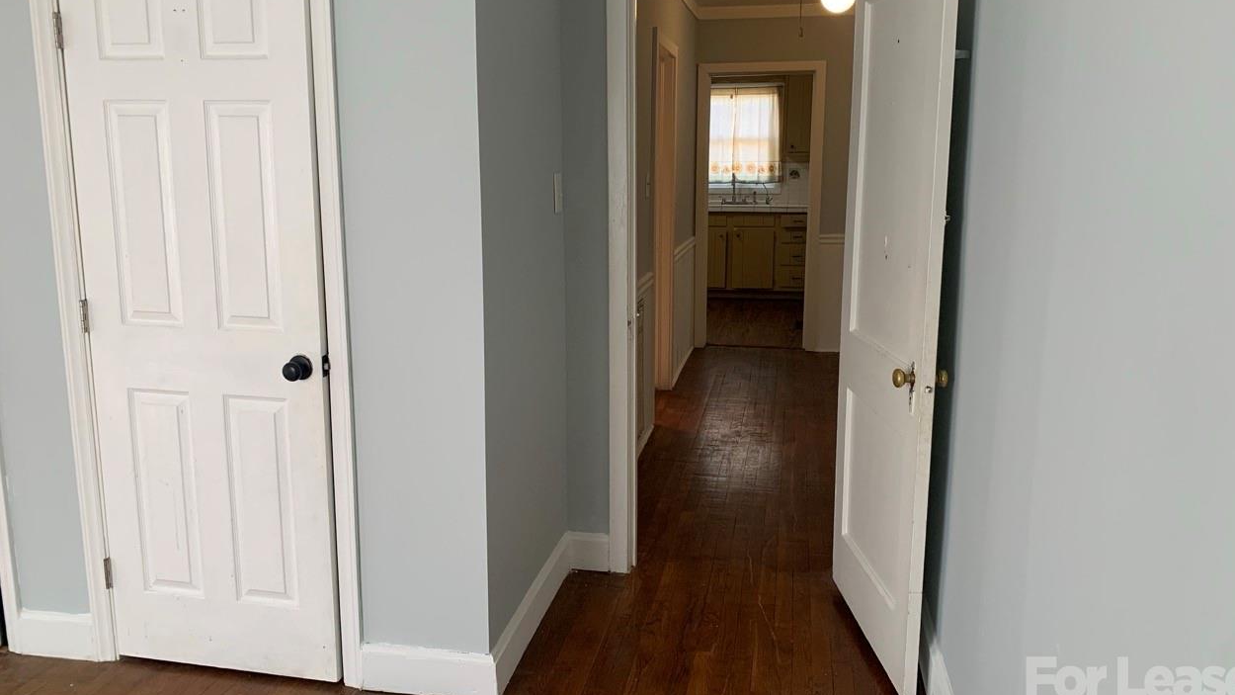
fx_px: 950
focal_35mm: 29
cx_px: 631
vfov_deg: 40.1
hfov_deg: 66.1
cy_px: 304
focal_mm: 4.25
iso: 100
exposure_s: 1/114
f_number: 1.8
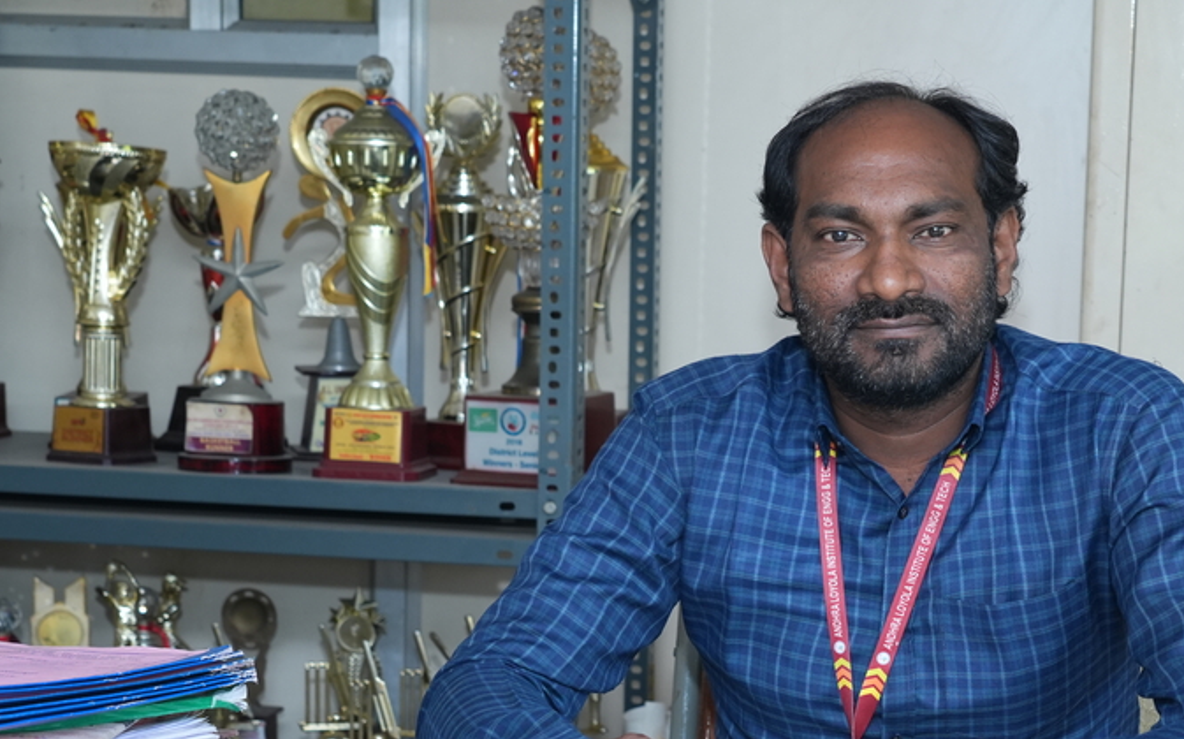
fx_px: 2774
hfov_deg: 23.8
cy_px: 555
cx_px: 907
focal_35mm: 86
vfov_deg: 15.1
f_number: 5.6
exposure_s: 1/160
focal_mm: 54
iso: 1250
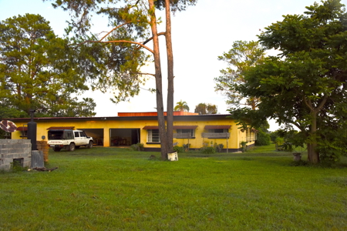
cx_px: 174
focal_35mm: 32
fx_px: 308
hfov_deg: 58.7
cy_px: 116
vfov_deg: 41.1
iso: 800
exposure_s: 1/400
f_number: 10
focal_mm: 32
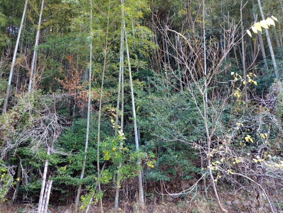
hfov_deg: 65.0
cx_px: 120
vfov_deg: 51.3
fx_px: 221
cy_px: 99
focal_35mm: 27
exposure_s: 1/120
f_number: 1.9
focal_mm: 5.6
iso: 269
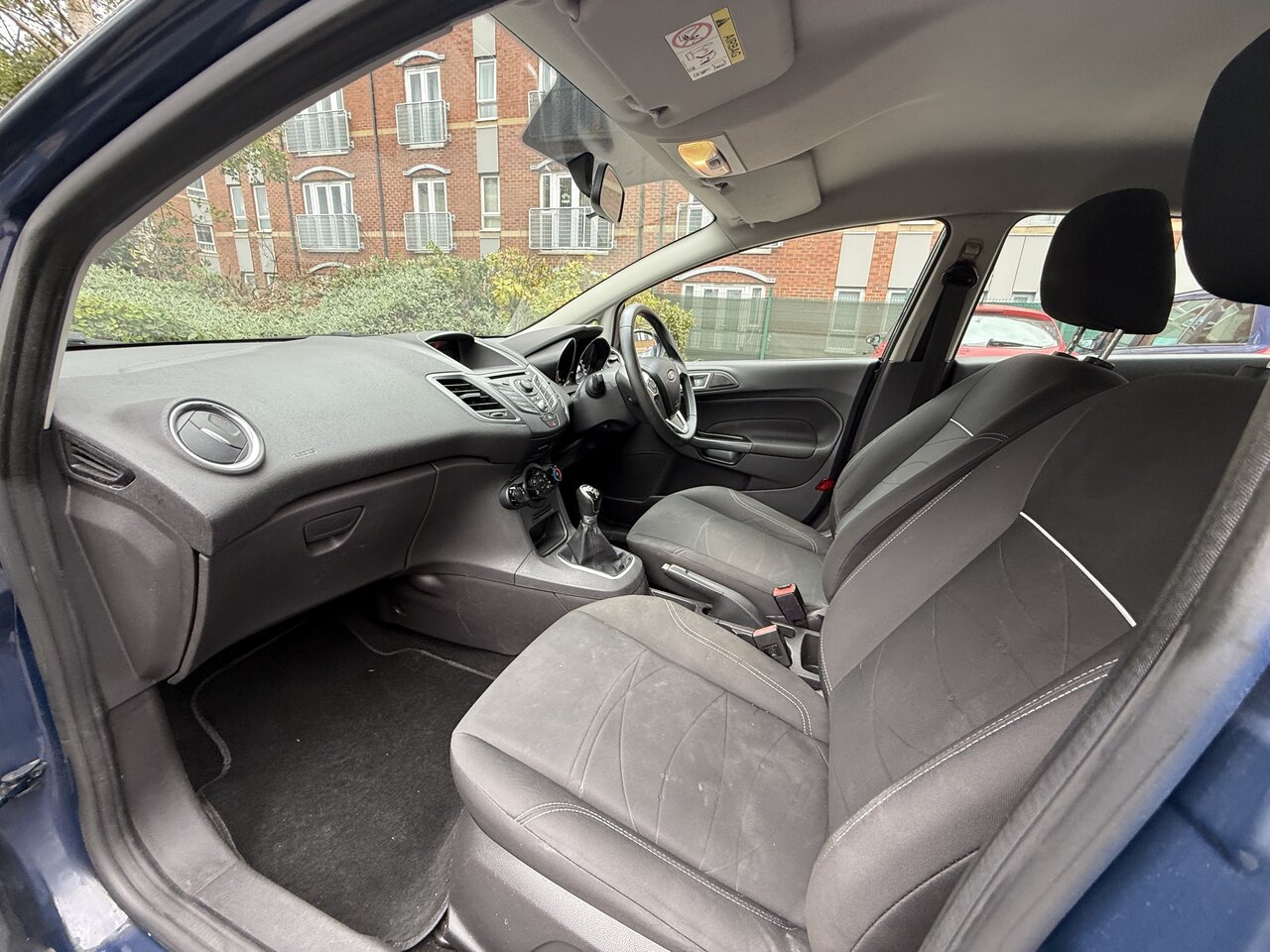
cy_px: 476
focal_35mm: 14
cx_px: 635
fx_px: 514
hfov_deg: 102.1
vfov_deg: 85.7
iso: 160
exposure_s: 1/99
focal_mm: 2.22
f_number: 2.2
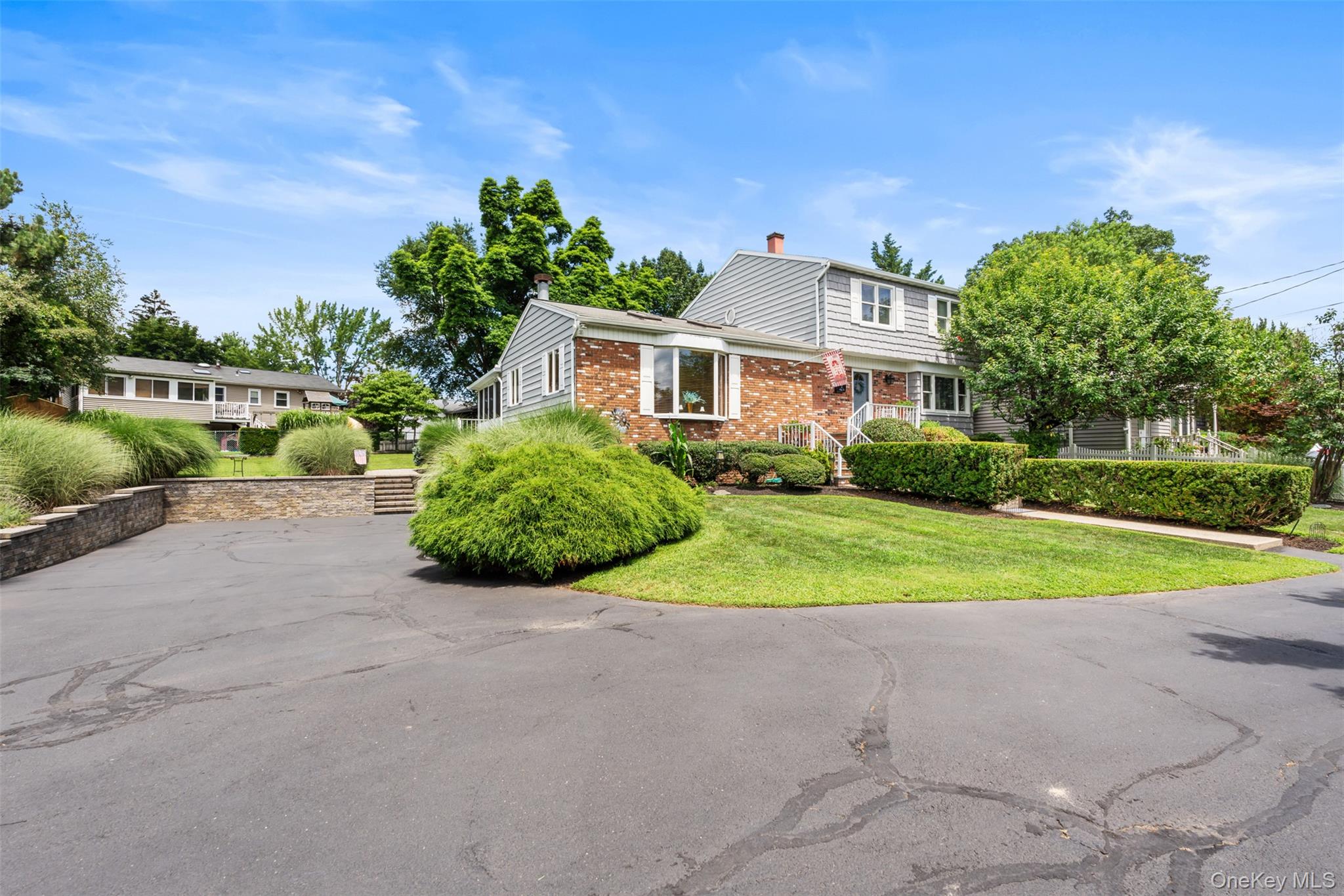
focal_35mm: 16
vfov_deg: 72.0
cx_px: 672
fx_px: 616
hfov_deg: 95.0
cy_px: 448
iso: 250
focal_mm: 16.5
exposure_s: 1/320
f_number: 9
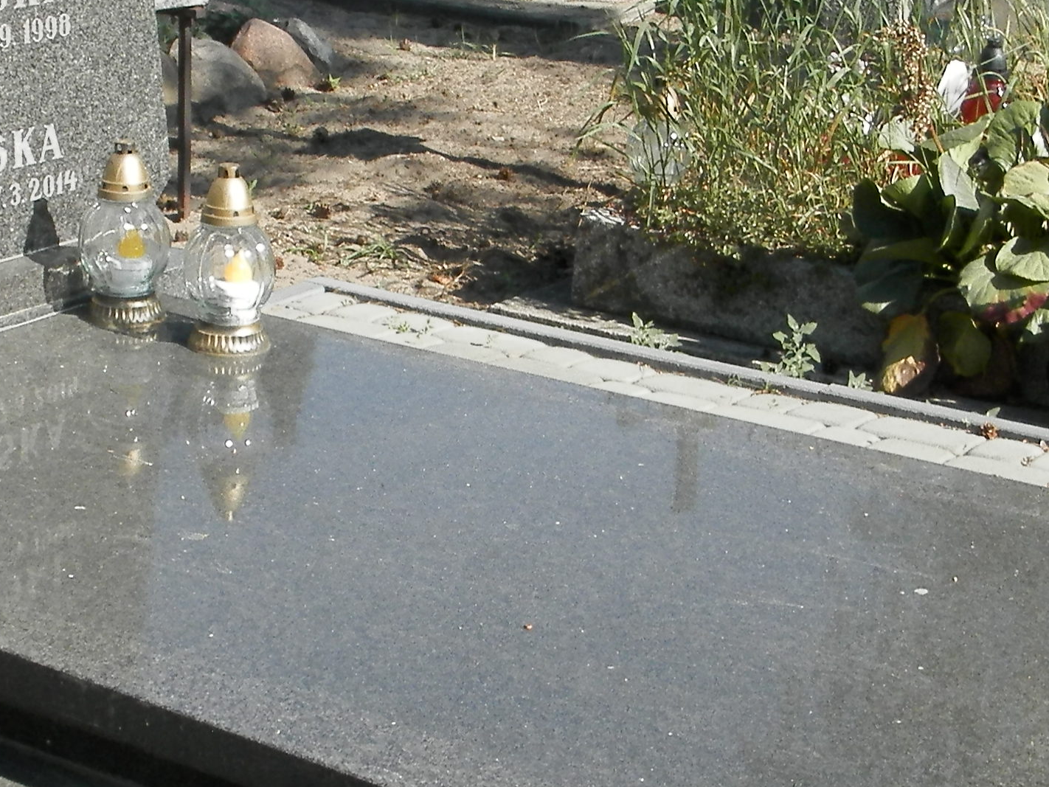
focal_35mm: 81
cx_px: 449
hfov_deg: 24.1
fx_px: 2455
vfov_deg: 18.2
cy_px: 488
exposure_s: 1/640
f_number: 3.1
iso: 80
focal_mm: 4.5
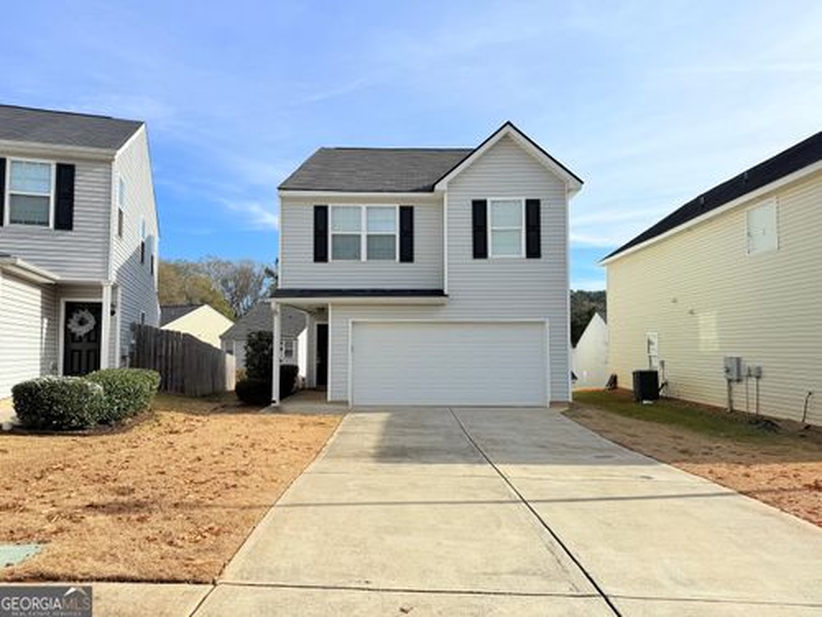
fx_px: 570
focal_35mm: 24
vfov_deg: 56.8
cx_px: 411
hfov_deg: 71.6
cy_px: 308
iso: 80
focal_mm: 6.76
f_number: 1.78
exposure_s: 1/6173
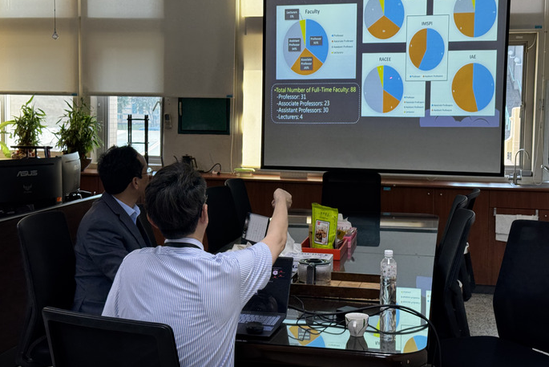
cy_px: 162
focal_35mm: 51
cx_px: 272
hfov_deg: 38.9
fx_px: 778
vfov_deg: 26.5
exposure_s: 1/120
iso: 80
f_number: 1.78
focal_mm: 6.76
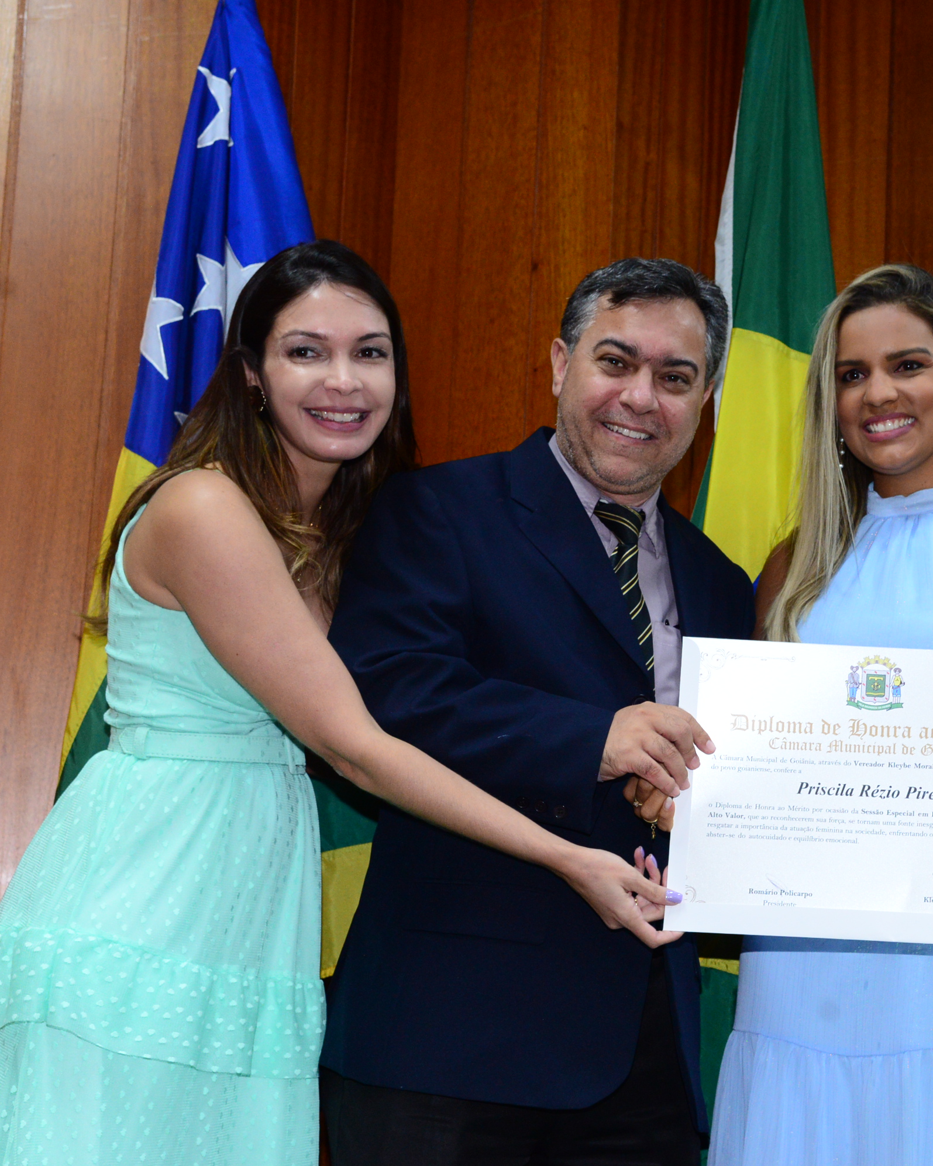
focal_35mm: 68
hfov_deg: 22.2
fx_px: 2347
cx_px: 753
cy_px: 584
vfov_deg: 27.9
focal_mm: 48
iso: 2500
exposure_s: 1/60
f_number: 5
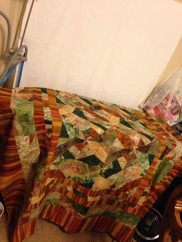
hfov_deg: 42.9
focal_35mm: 33
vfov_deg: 55.4
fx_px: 231
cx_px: 91
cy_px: 121
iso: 400
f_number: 2.4
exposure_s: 1/15
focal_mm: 4.12
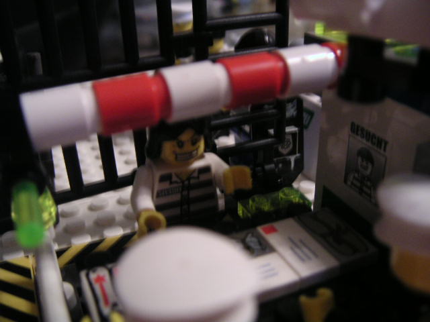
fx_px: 472
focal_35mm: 38
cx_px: 215
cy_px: 161
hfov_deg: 49.0
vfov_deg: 37.7
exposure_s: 1/2
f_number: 2.8
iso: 100
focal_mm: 6
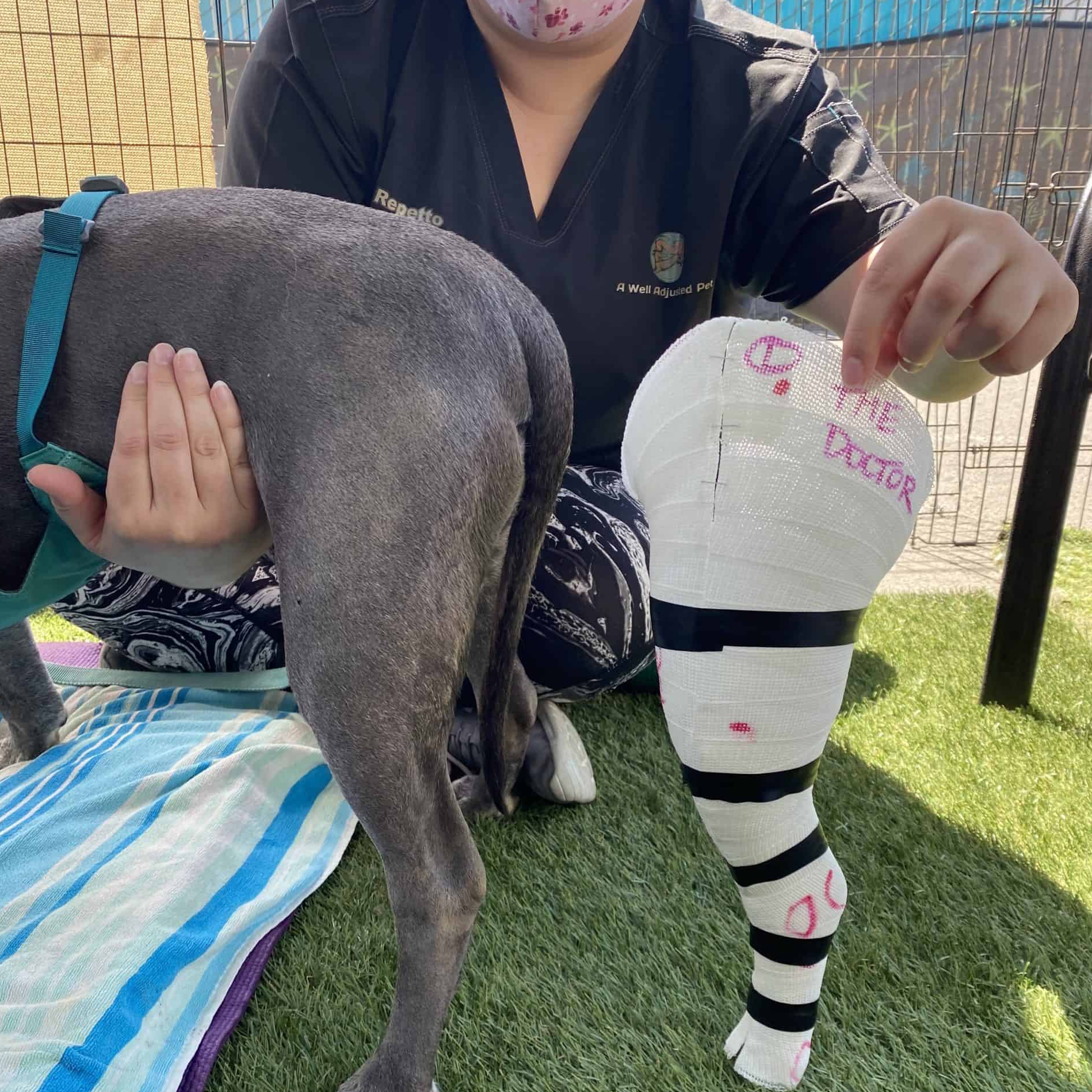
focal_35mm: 31
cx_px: 545
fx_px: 1106
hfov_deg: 52.5
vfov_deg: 52.4
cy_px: 603
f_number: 1.8
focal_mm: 4.25
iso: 32
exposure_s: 1/275
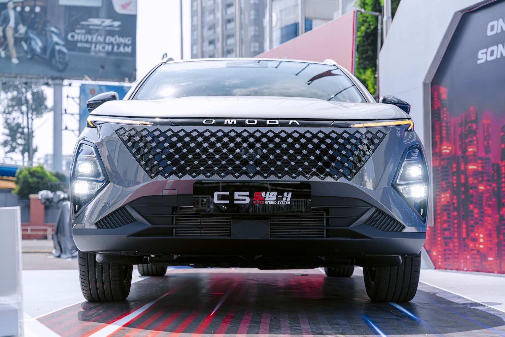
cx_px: 252
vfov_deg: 22.1
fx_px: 863
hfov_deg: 32.6
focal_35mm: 62
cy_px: 168
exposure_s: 1/250
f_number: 4
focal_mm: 61.5
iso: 160
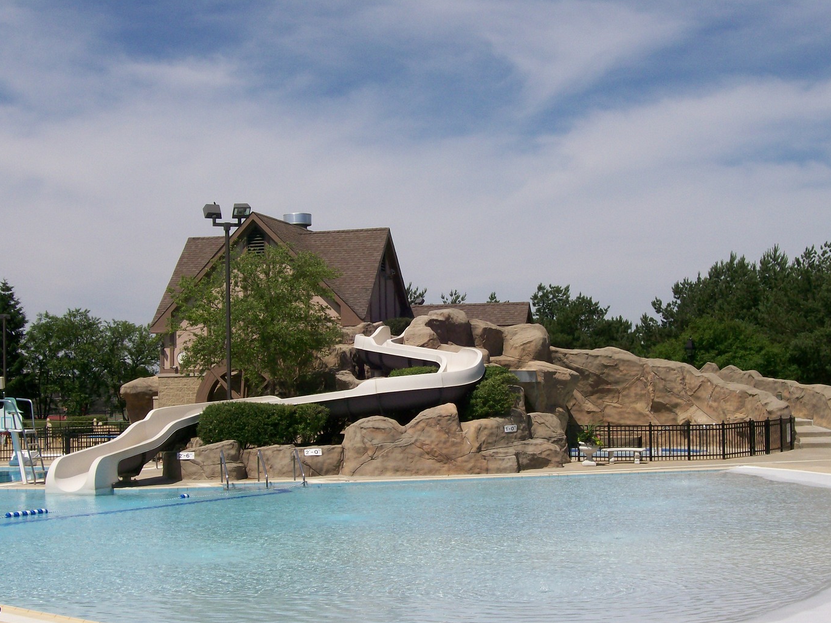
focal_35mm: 59
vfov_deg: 24.8
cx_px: 424
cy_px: 327
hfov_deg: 32.7
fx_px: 1416
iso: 80
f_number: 6
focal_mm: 9.4
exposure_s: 1/901
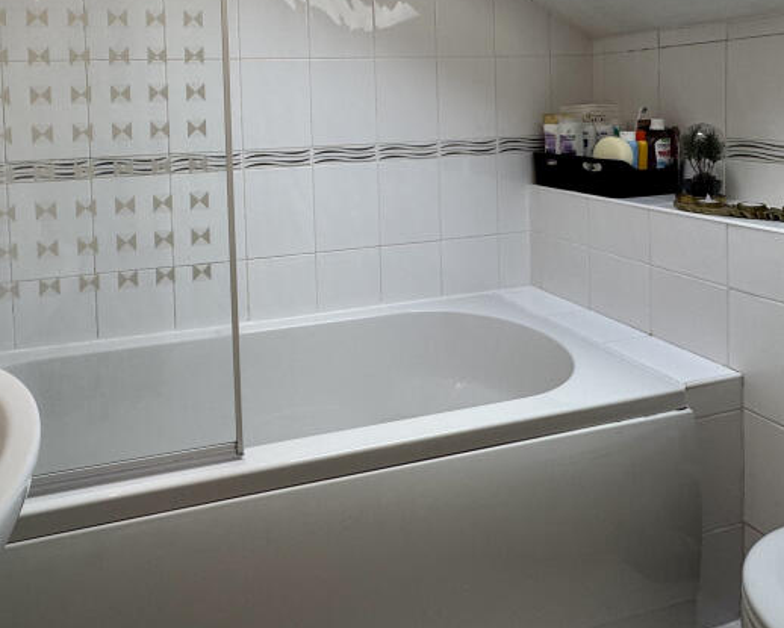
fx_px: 627
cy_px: 135
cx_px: 278
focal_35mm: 27
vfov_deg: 50.3
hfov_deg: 62.8
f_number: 2.2
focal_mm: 2.22
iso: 64
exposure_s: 1/100
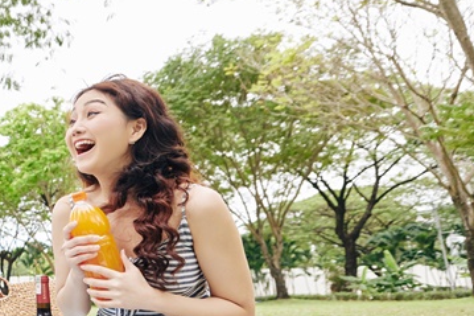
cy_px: 192
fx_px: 540
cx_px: -149
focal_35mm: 41
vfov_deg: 32.5
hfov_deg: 33.7
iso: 400
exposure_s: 1/1000
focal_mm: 14
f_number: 3.5
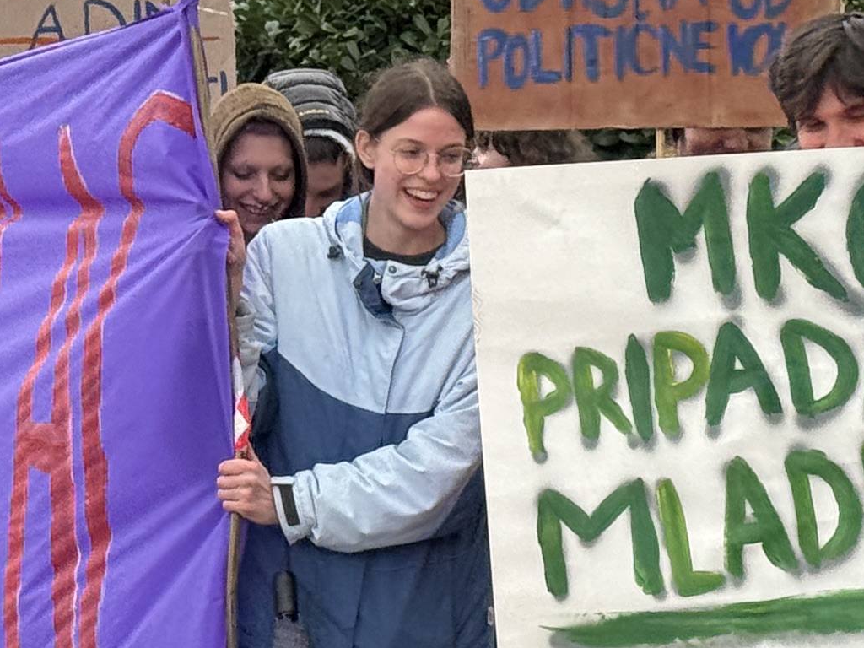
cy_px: 372
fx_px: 4717
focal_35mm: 189
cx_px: 335
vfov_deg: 7.9
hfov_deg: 10.5
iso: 125
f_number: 1.78
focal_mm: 6.76
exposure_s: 1/216
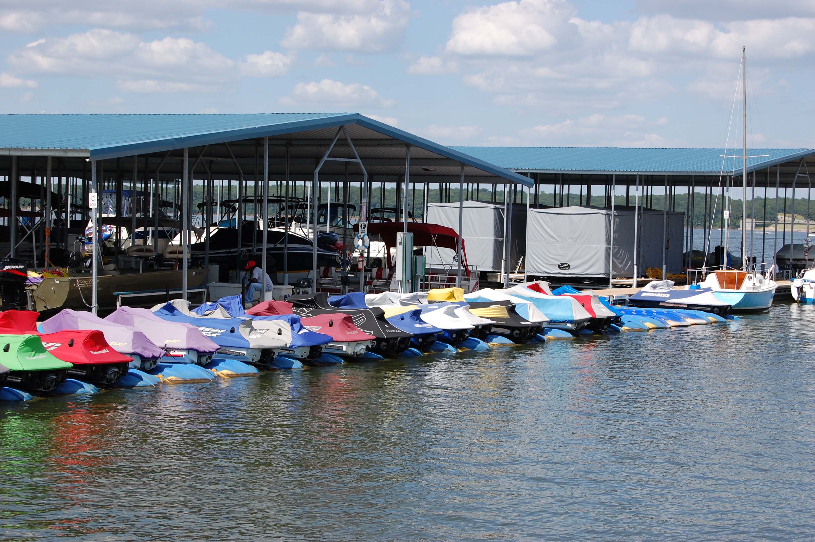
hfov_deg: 24.6
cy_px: 271
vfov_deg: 16.5
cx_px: 408
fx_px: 1866
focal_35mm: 82
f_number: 9
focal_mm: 55
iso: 200
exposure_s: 1/320
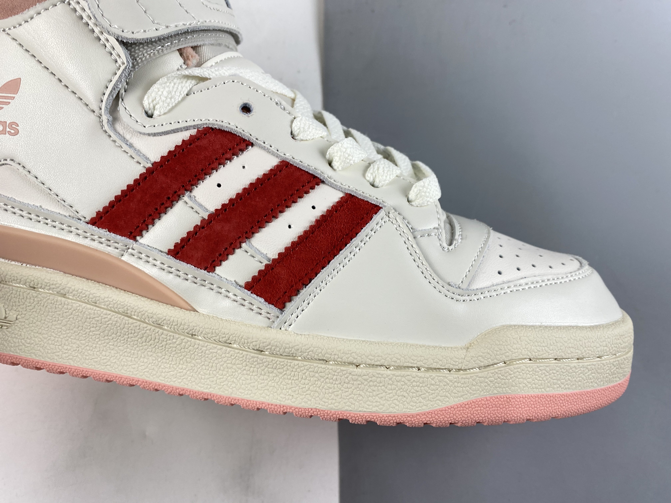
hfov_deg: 67.3
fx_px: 504
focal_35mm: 26
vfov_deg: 53.1
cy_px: 252
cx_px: 336
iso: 50
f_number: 1.8
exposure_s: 1/100
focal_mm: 4.25
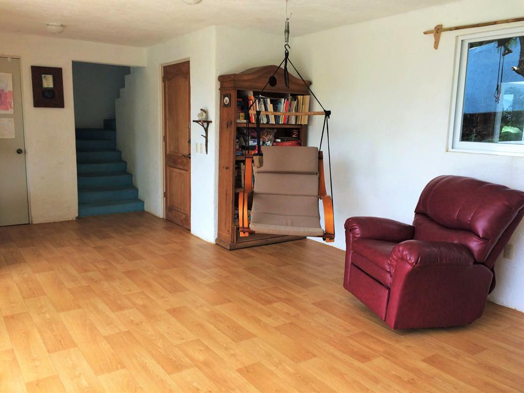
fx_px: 439
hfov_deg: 61.7
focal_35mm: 29
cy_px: 196
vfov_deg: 48.2
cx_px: 262
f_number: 2.2
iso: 32
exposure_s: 1/120
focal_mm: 4.15
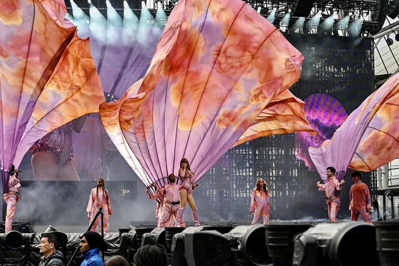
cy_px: 96
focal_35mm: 78
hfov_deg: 26.0
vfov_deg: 17.5
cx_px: 173
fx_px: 865
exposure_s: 1/320
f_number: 4.5
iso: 110
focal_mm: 49
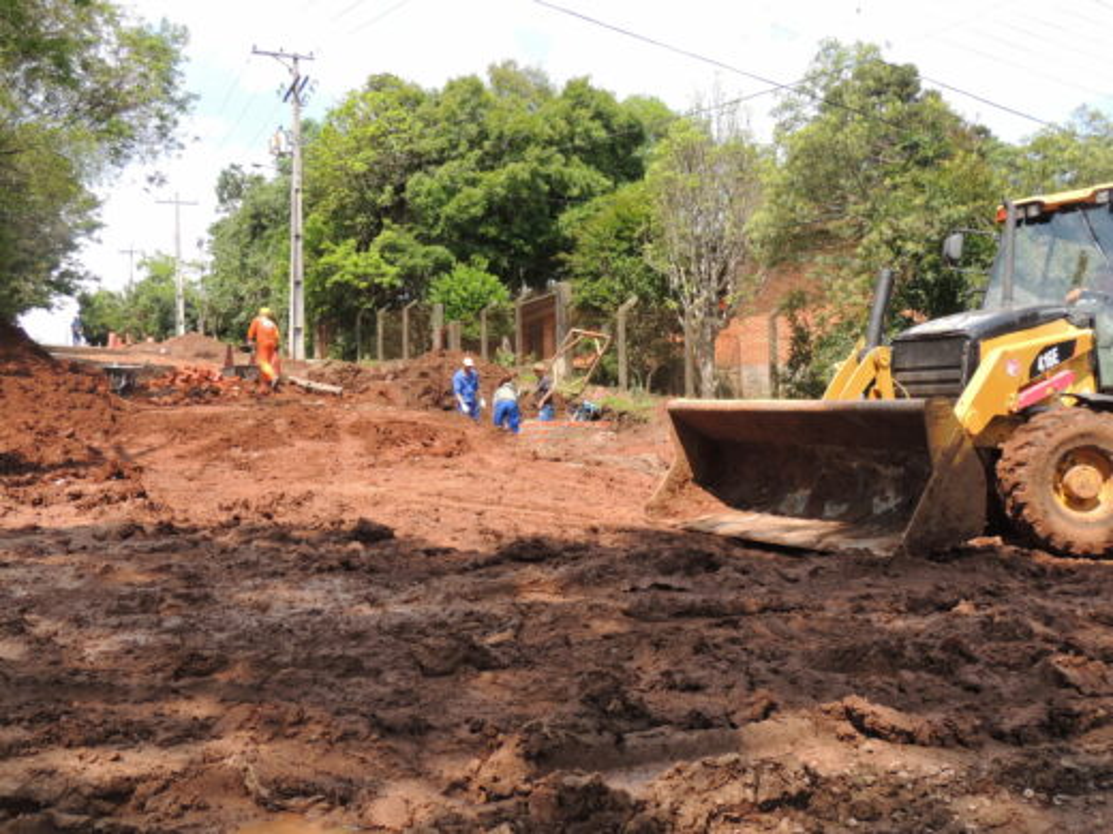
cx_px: 556
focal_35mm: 33
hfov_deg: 55.4
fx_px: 1061
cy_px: 417
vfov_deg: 42.9
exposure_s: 1/500
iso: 100
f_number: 3.2
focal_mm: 5.8
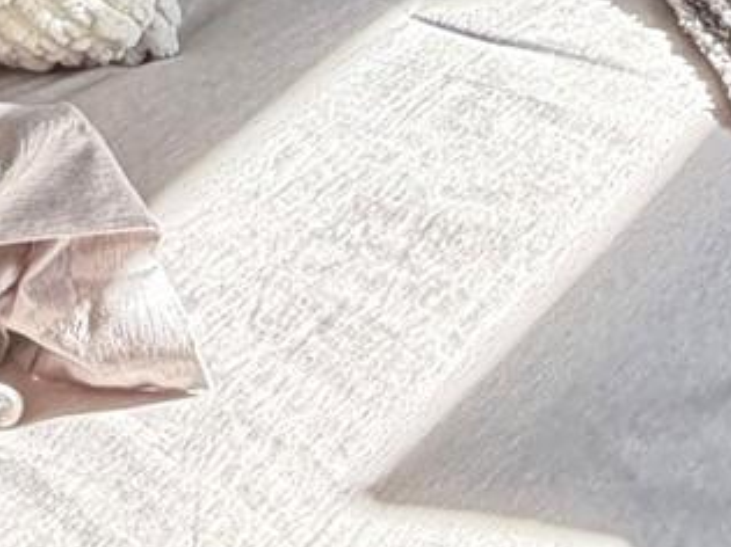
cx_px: 239
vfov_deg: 12.5
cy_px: -788
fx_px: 1921
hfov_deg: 21.5
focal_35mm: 91
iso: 125
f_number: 2.2
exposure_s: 1/121
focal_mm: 2.22
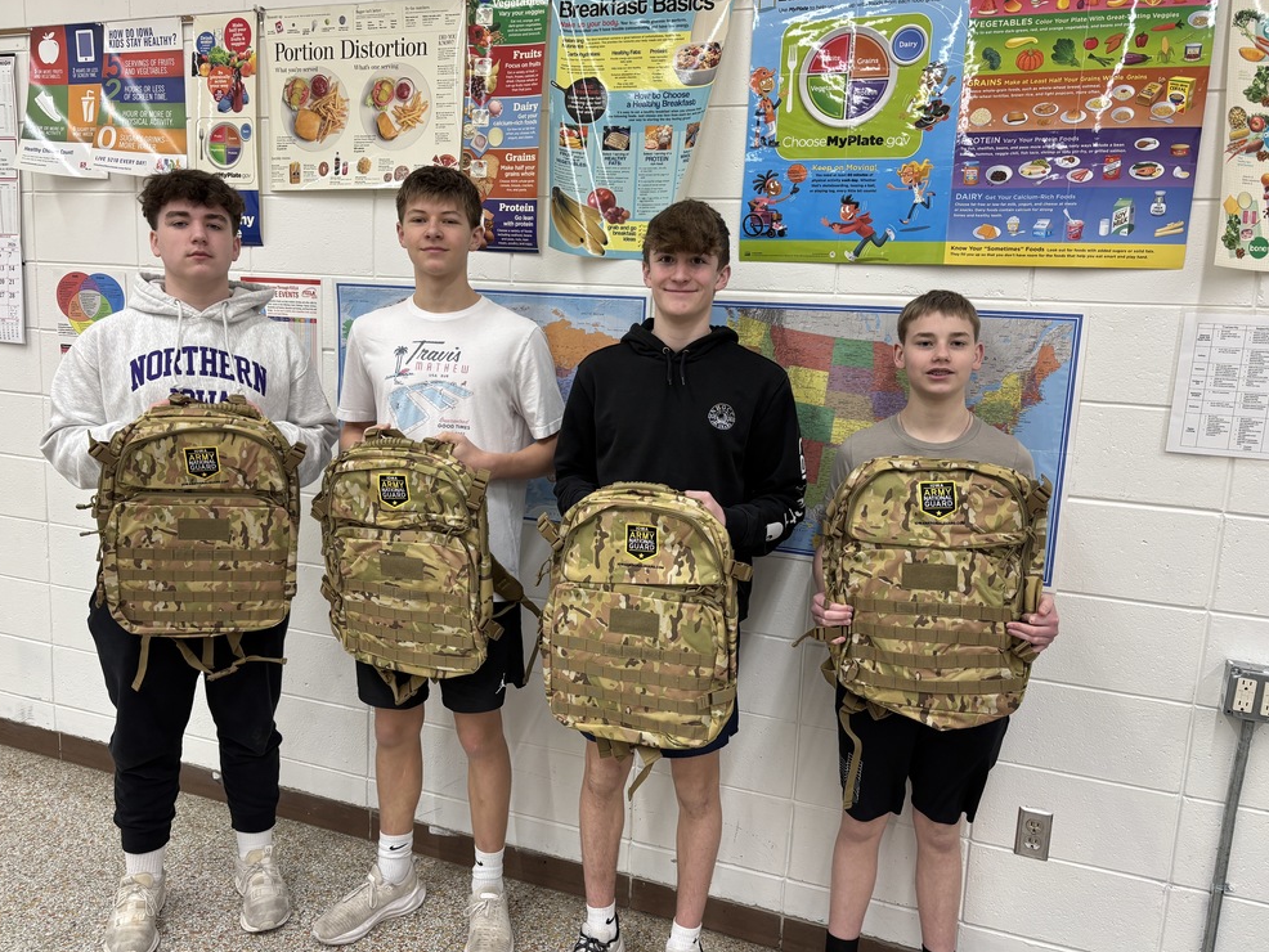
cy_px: 479
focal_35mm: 27
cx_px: 640
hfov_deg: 65.3
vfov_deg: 51.4
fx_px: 990
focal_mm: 5.96
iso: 100
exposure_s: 1/60
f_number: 1.6
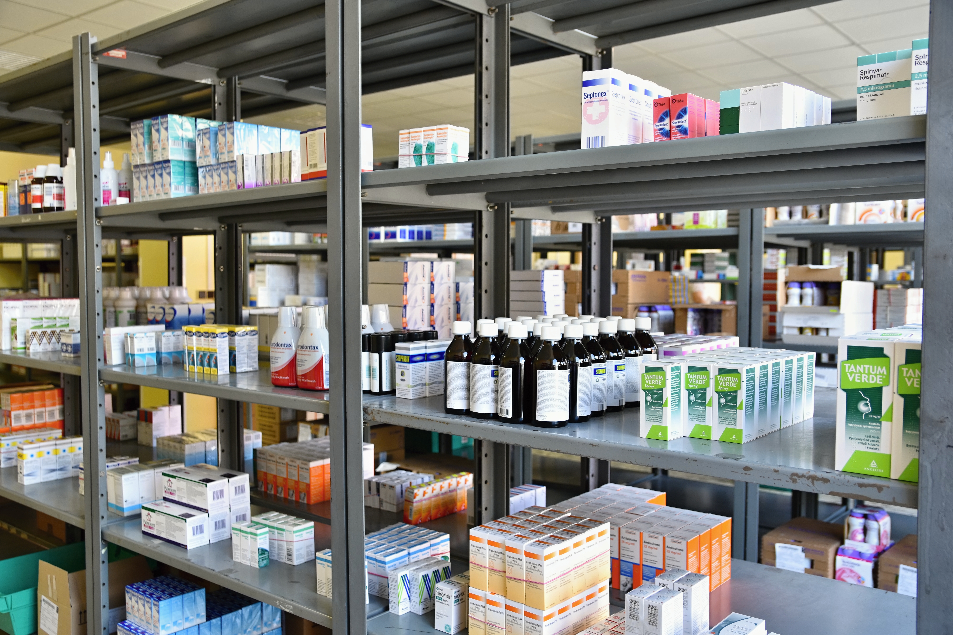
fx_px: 874
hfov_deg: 57.2
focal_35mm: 33
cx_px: 476
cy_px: 318
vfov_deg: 40.0
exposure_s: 1/60
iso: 320
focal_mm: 22
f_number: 3.5
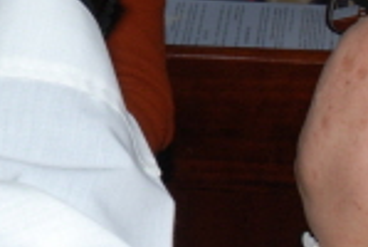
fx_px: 1588
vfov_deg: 8.9
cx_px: -62
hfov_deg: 12.9
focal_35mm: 155
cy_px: 15
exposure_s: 1/60
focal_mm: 22
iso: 200
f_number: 8
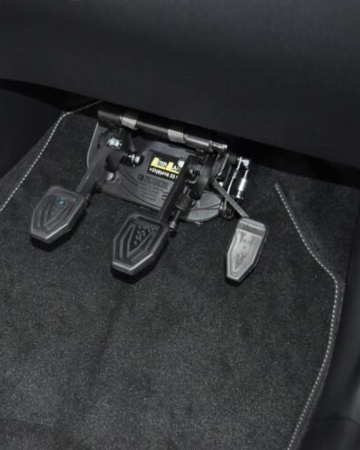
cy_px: 222
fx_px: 746
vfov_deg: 33.6
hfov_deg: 26.7
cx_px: 75
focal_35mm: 56
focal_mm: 26
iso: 800
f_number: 4.2
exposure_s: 1/60
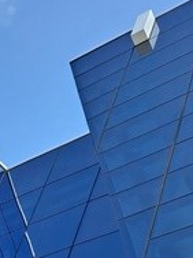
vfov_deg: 16.5
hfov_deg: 13.2
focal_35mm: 102
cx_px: -149
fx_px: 758
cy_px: 445
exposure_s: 1/709
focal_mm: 5.23
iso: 25
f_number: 1.8
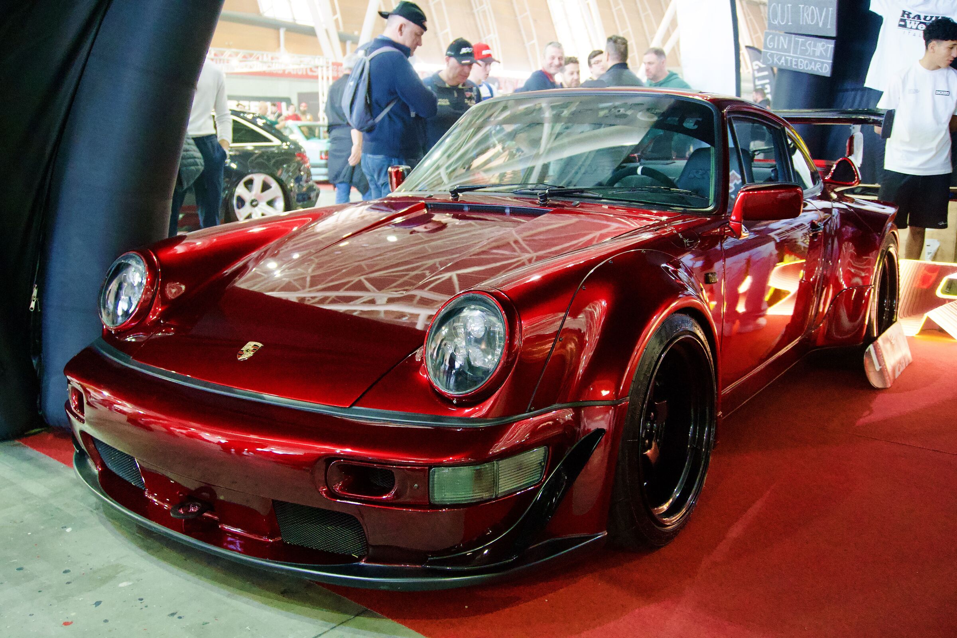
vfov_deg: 38.4
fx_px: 917
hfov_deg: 55.1
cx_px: 478
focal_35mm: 34
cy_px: 319
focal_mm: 23
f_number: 4
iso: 6400
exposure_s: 1/125
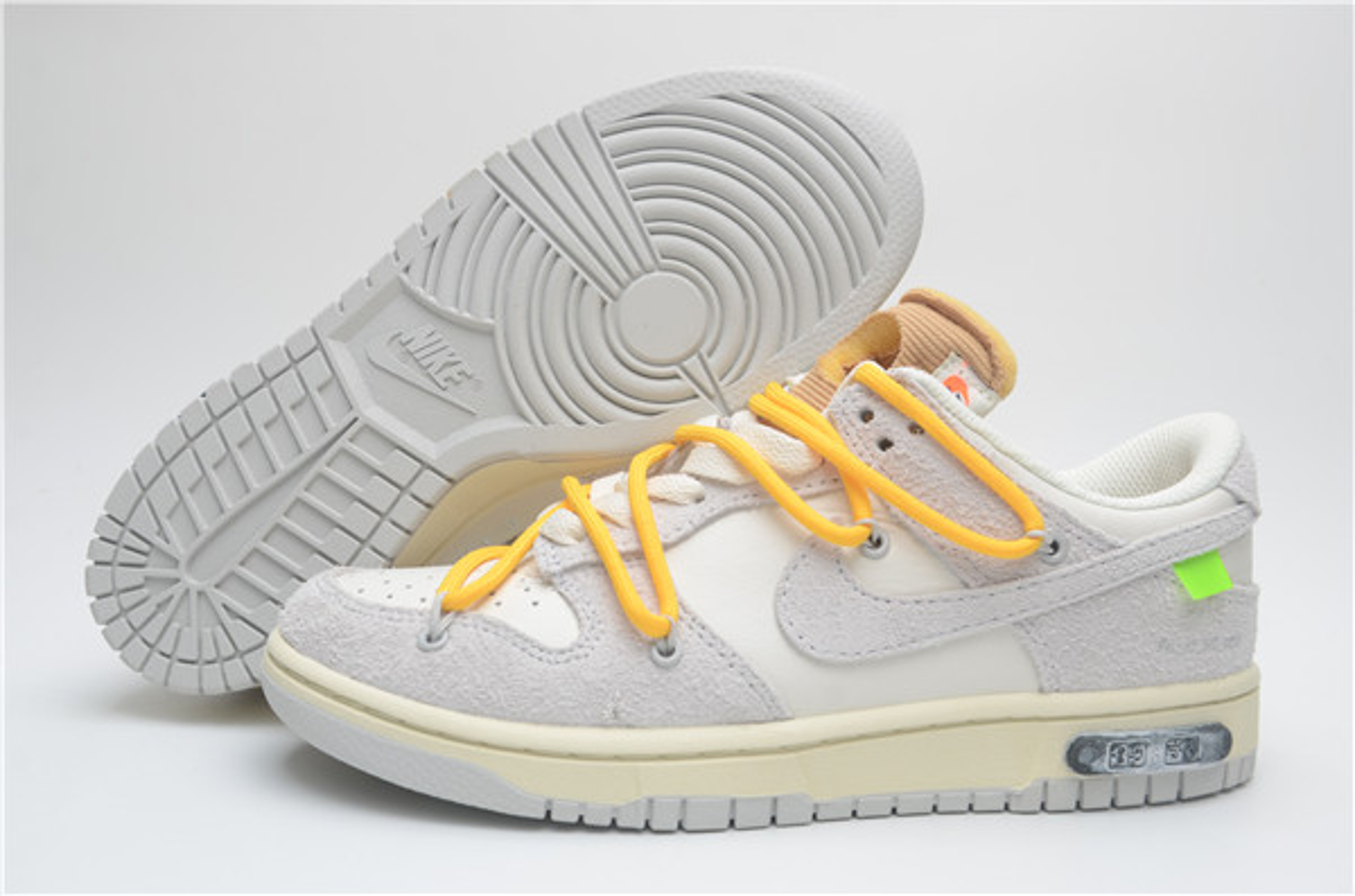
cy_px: 448
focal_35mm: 38
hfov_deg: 51.4
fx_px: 1408
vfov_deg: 35.3
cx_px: 678
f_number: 8
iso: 100
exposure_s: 1/125
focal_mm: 25
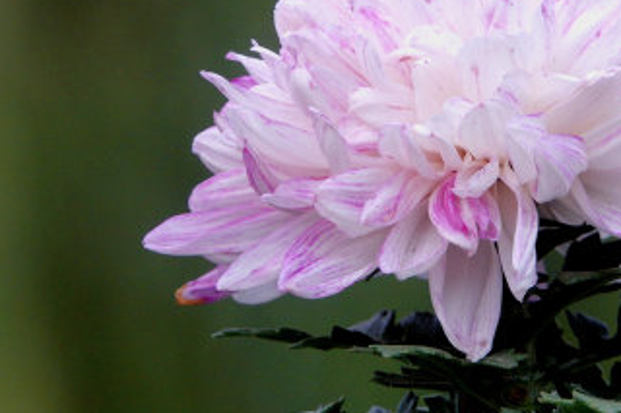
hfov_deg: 2.3
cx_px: 435
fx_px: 15482
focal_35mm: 898
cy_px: 60
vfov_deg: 1.5
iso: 400
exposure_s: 1/125
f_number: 5.6
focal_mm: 171.89
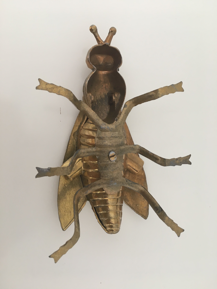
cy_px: 144
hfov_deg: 48.2
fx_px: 242
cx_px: 108
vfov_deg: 61.7
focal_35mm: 29
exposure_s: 1/33
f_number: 2.2
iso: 64
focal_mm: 4.15
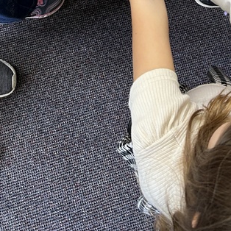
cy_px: -113
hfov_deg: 23.0
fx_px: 566
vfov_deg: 20.0
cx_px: 144
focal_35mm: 75
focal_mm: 5.7
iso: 125
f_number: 1.5
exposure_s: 1/60
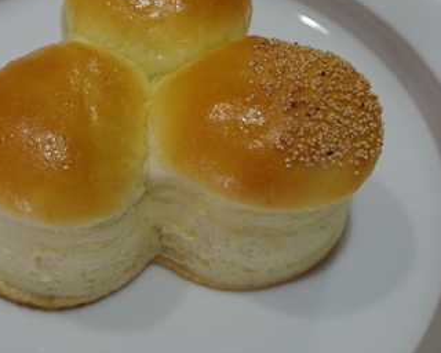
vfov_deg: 20.2
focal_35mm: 76
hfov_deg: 25.0
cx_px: 141
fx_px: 988
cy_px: 142
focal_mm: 35
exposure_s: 1/80
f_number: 5.6
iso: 800
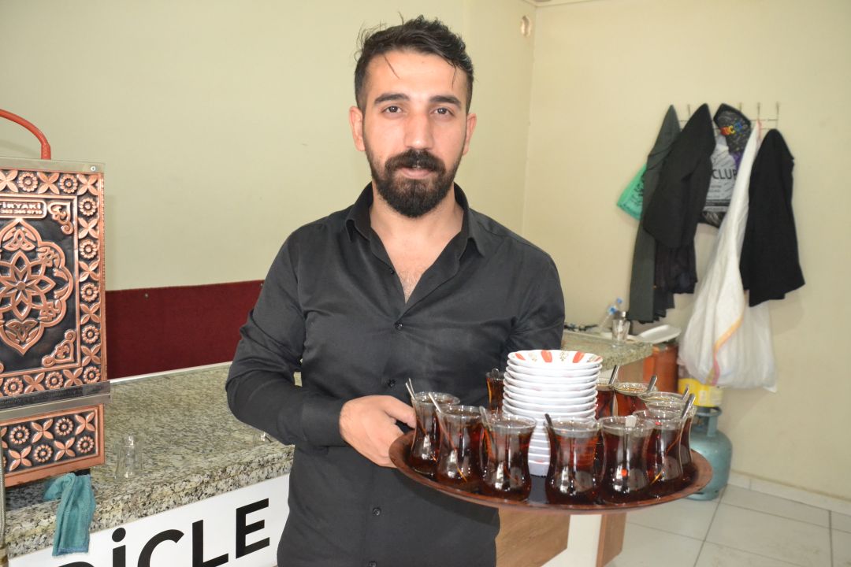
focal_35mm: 30
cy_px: 284
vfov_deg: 43.6
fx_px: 709
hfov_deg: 61.9
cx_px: 426
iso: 3200
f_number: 3.5
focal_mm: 20
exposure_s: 1/60
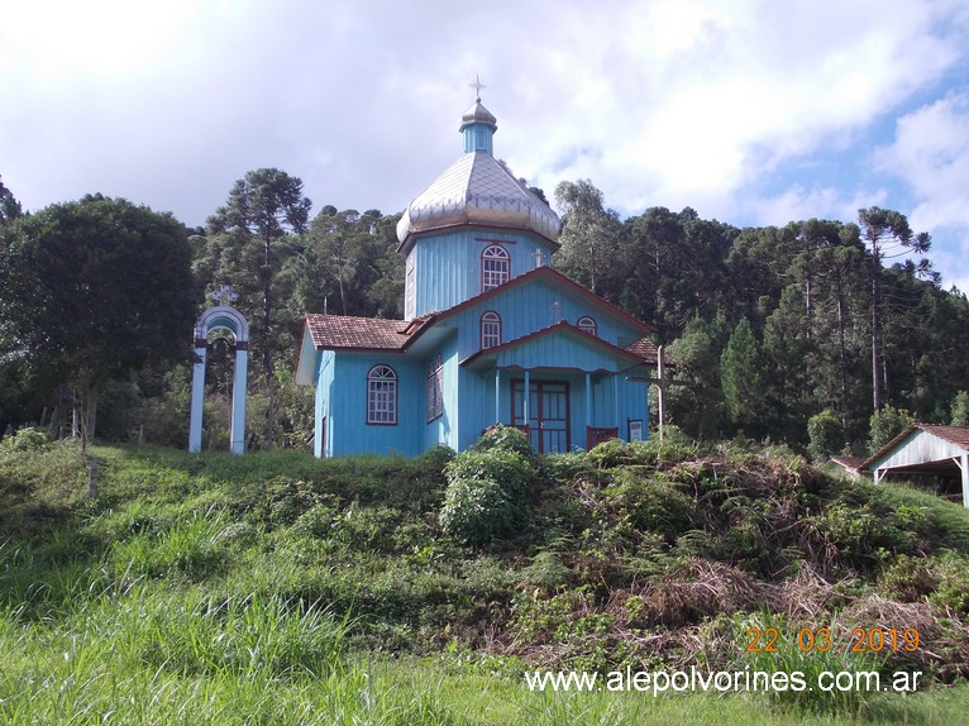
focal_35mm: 43
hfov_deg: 43.9
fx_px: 1203
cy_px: 363
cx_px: 484
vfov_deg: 33.6
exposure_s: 1/160
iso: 80
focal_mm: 6.1
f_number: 6.5
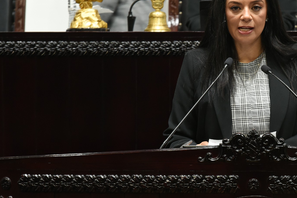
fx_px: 2904
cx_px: 256
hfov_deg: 5.8
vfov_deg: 3.9
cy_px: 55
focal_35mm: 352
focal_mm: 200
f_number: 5.6
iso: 2000
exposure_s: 1/100
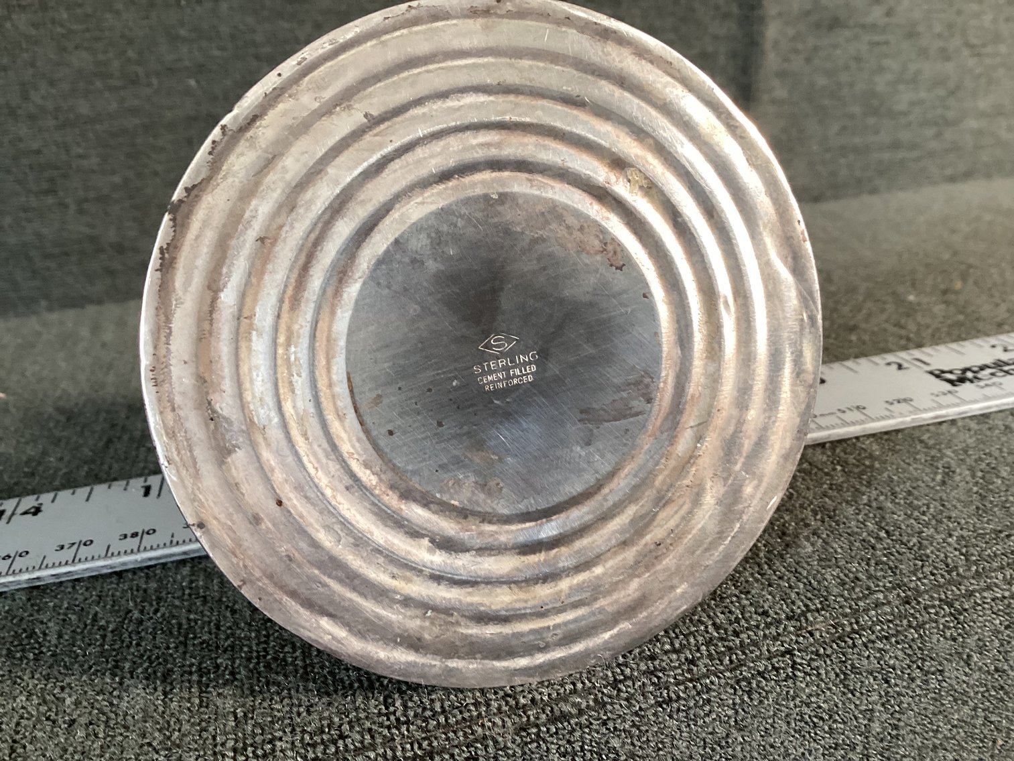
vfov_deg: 45.4
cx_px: 507
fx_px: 908
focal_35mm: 31
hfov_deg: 58.3
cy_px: 380
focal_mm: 3.3
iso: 160
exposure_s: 1/60
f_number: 2.4
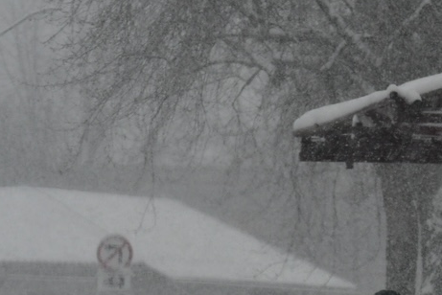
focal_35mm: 602
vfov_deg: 2.3
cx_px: 574
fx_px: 7396
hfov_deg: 3.4
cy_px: 238
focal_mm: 145
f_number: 4.5
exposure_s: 1/1000
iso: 400
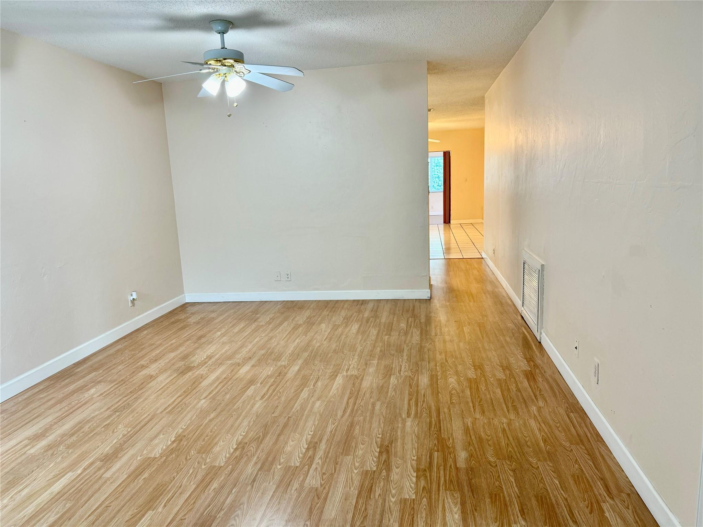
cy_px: 264
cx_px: 352
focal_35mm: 24
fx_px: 487
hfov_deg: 71.6
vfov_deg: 56.8
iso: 125
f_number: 1.78
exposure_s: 1/60
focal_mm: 6.76
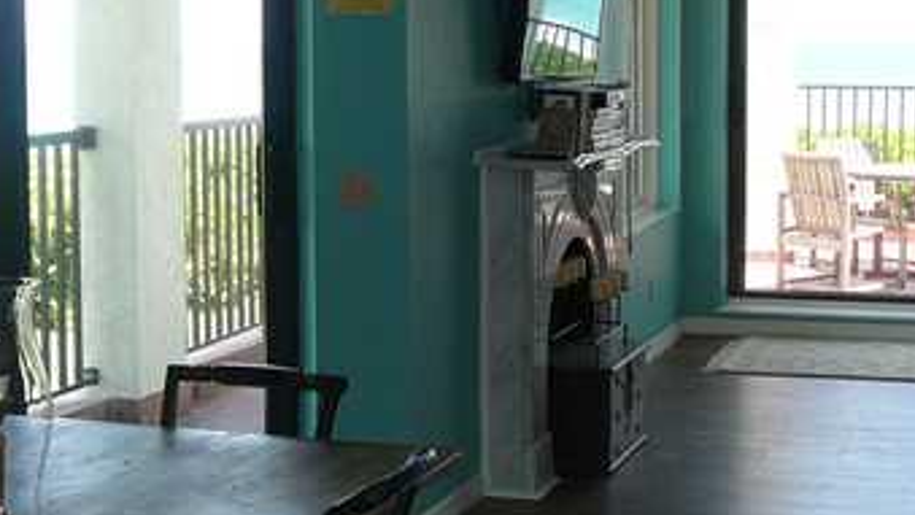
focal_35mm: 72
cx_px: 470
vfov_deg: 16.8
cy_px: 194
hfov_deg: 29.3
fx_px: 1748
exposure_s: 1/60
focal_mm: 5.2
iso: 100
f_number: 2.8
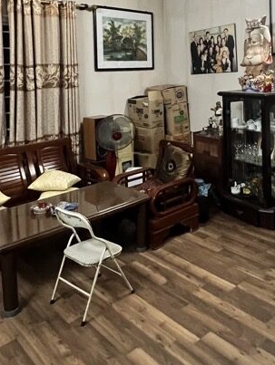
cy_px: 82
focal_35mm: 33
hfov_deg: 42.5
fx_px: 349
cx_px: 180
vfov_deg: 52.3
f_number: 1.8
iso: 640
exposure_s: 1/50
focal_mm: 1.57
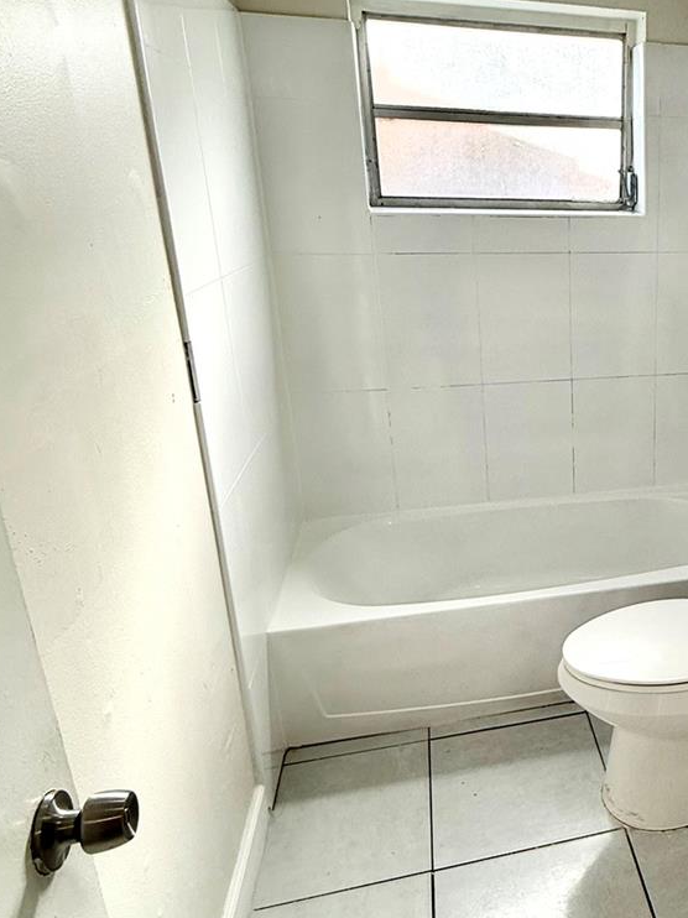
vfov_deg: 61.6
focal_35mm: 29
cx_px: 658
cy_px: 433
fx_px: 769
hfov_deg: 42.8
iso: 64
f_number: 2.2
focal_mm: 2.22
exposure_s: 1/398
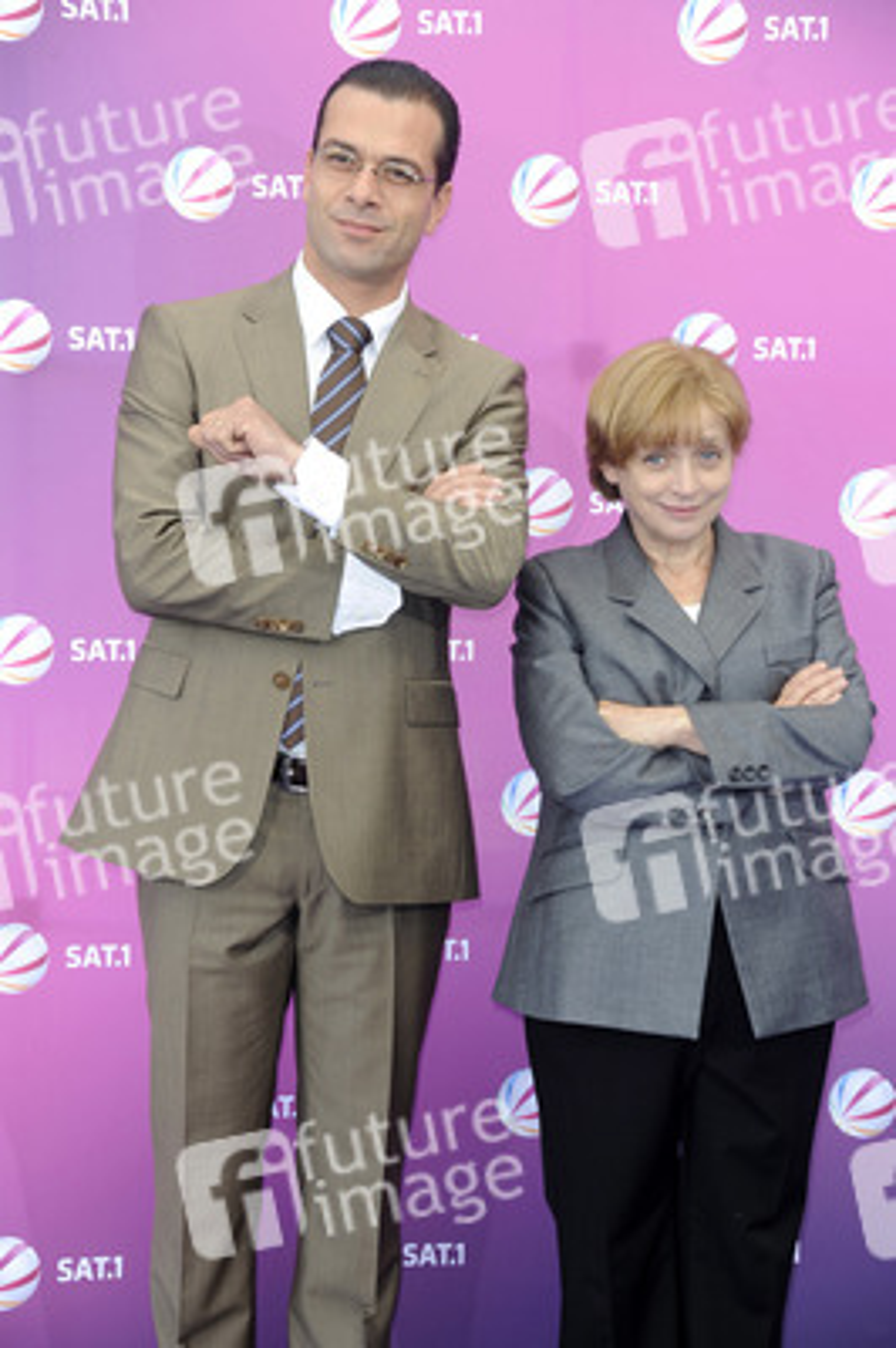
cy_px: 674
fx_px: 3740
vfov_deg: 20.4
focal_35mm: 100
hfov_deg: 13.7
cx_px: 448
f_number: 6.3
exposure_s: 1/160
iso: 320
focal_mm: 100
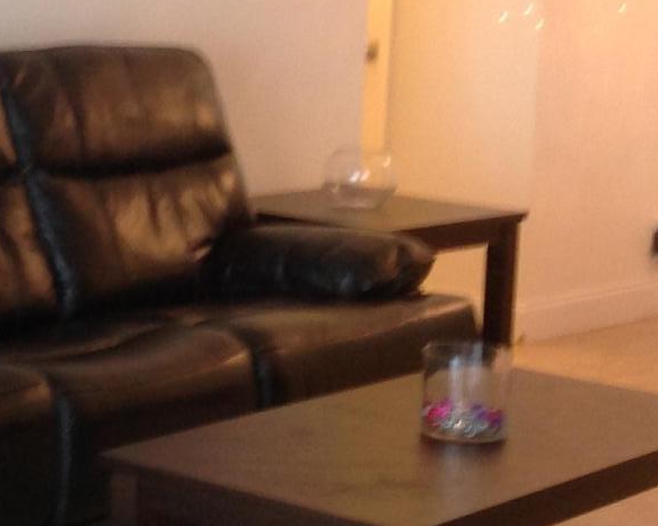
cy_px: 186
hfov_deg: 15.9
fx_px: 2278
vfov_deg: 13.2
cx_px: -87
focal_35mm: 117
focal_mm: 4.28
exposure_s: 1/15
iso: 80
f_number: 2.4
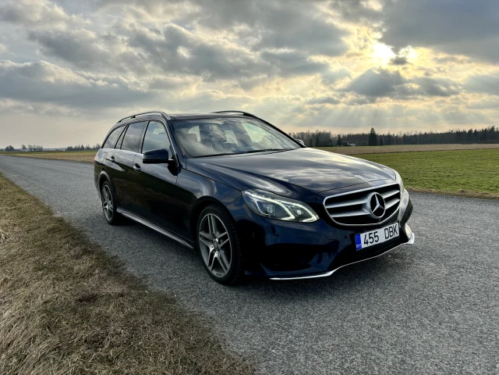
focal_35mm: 26
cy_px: 188
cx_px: 250
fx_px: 375
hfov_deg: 67.3
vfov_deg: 53.1
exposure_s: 1/3205
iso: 50
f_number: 1.6
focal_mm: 5.96
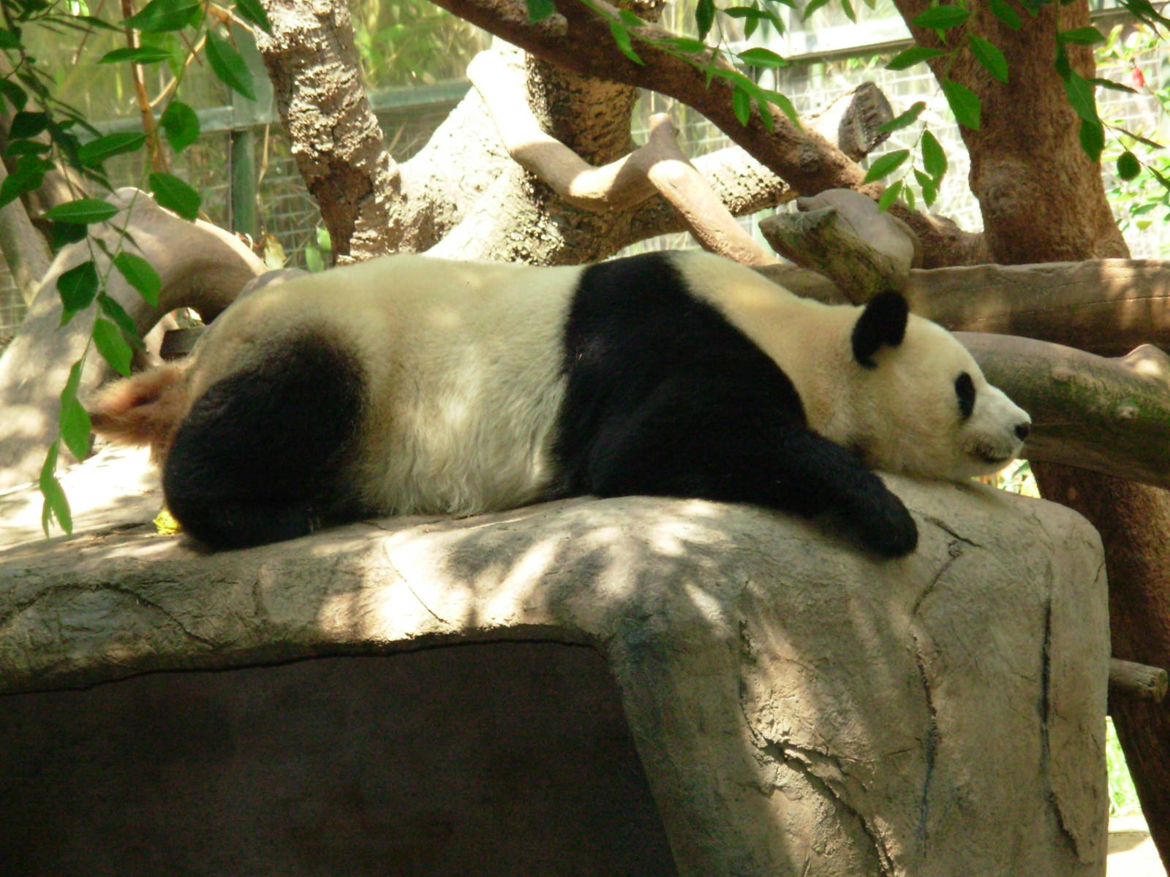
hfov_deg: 12.9
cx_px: 585
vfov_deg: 9.7
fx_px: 5171
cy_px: 438
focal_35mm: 153
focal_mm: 25.3
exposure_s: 1/242
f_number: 4.7
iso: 200
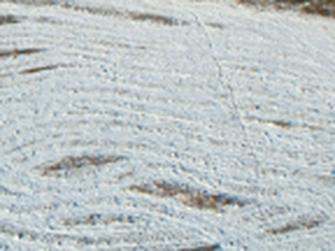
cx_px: 44
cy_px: -60
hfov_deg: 28.4
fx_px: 639
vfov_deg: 20.6
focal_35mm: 66
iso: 100
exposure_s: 1/3200
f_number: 2.8
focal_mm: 8.38
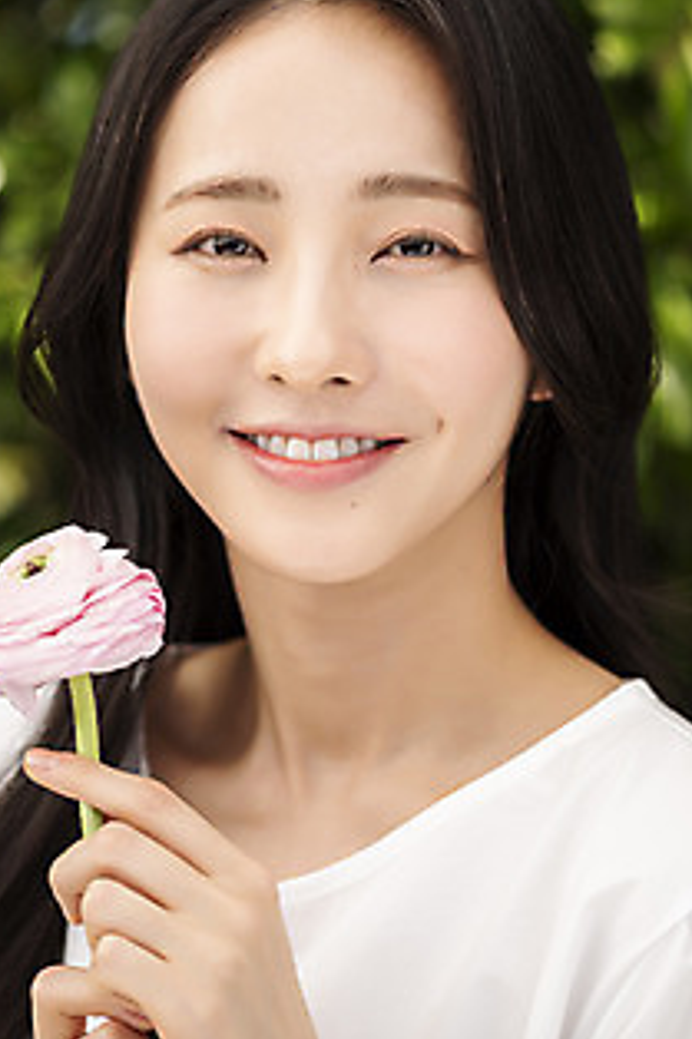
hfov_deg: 10.2
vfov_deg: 15.3
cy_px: 407
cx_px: 290
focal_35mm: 134
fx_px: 3868
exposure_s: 1/400
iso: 100
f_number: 4
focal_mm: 105
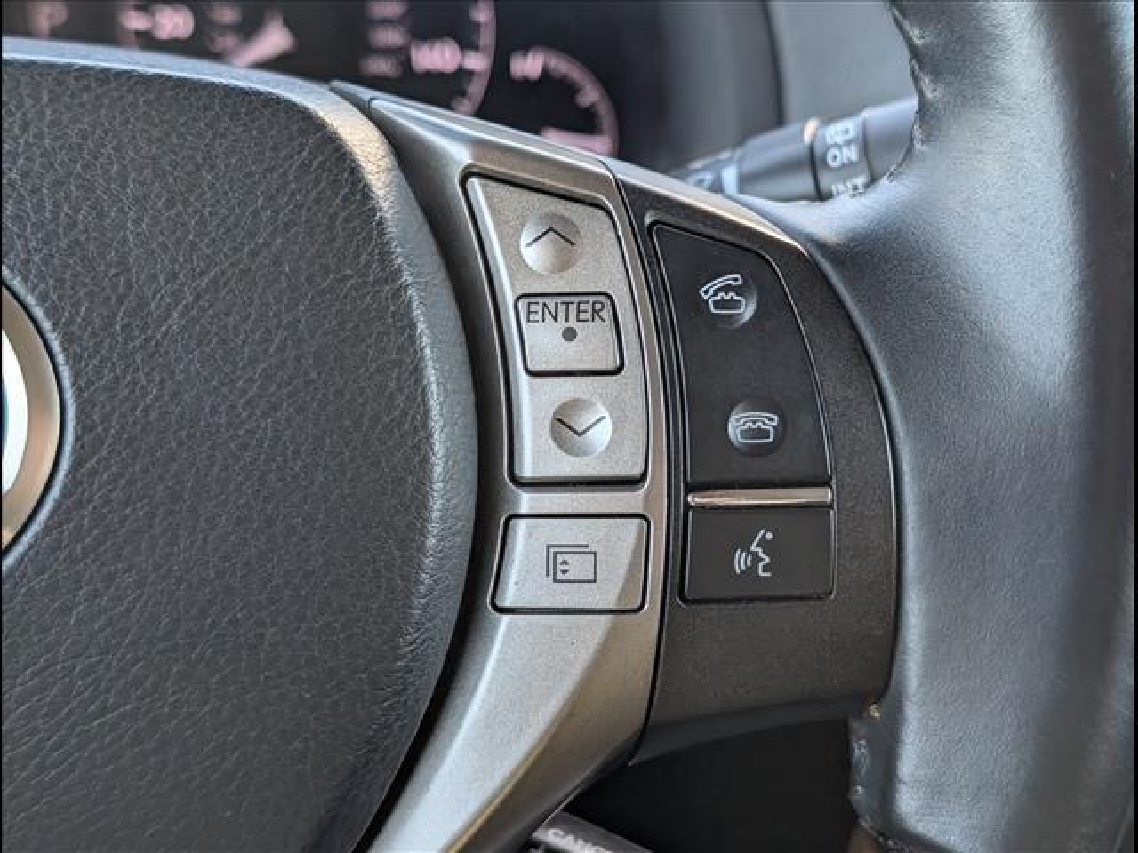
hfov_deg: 38.9
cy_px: 426
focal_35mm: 49
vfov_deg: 29.7
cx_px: 569
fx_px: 1611
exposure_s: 1/667
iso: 390
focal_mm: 6.9
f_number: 1.68
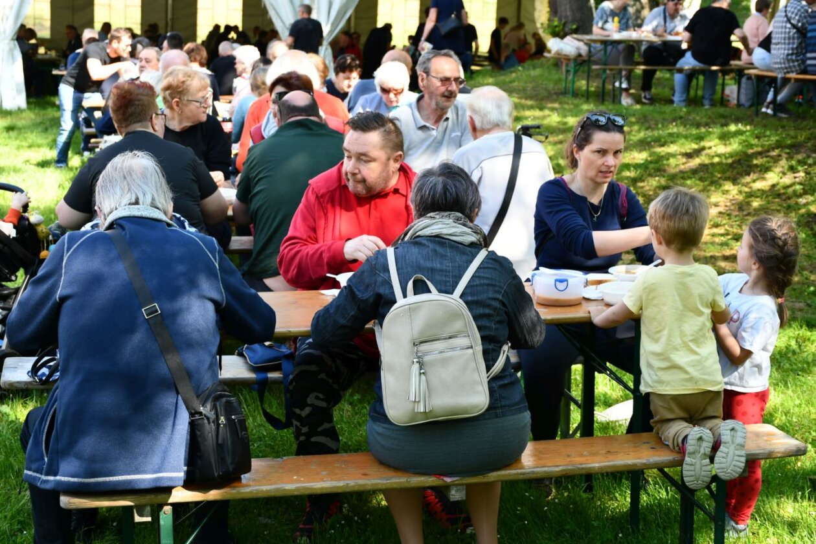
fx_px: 1292
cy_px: 272
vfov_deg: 23.8
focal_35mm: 57
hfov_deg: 35.1
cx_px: 408
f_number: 5
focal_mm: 38
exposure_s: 1/250
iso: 400
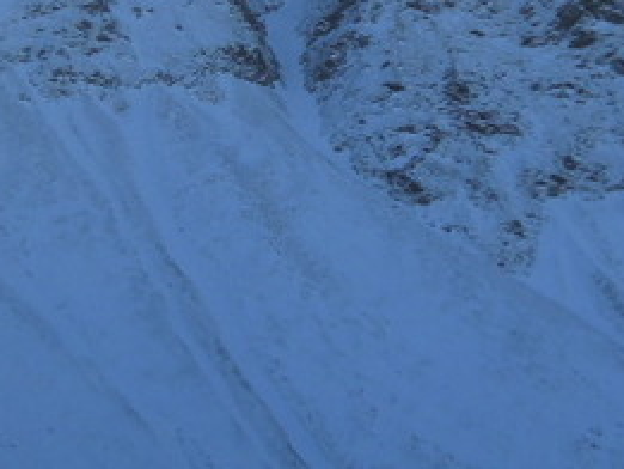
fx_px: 2489
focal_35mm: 138
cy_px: -57
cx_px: 249
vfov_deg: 10.6
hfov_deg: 14.3
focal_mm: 8.1
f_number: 3.5
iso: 160
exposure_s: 1/1600
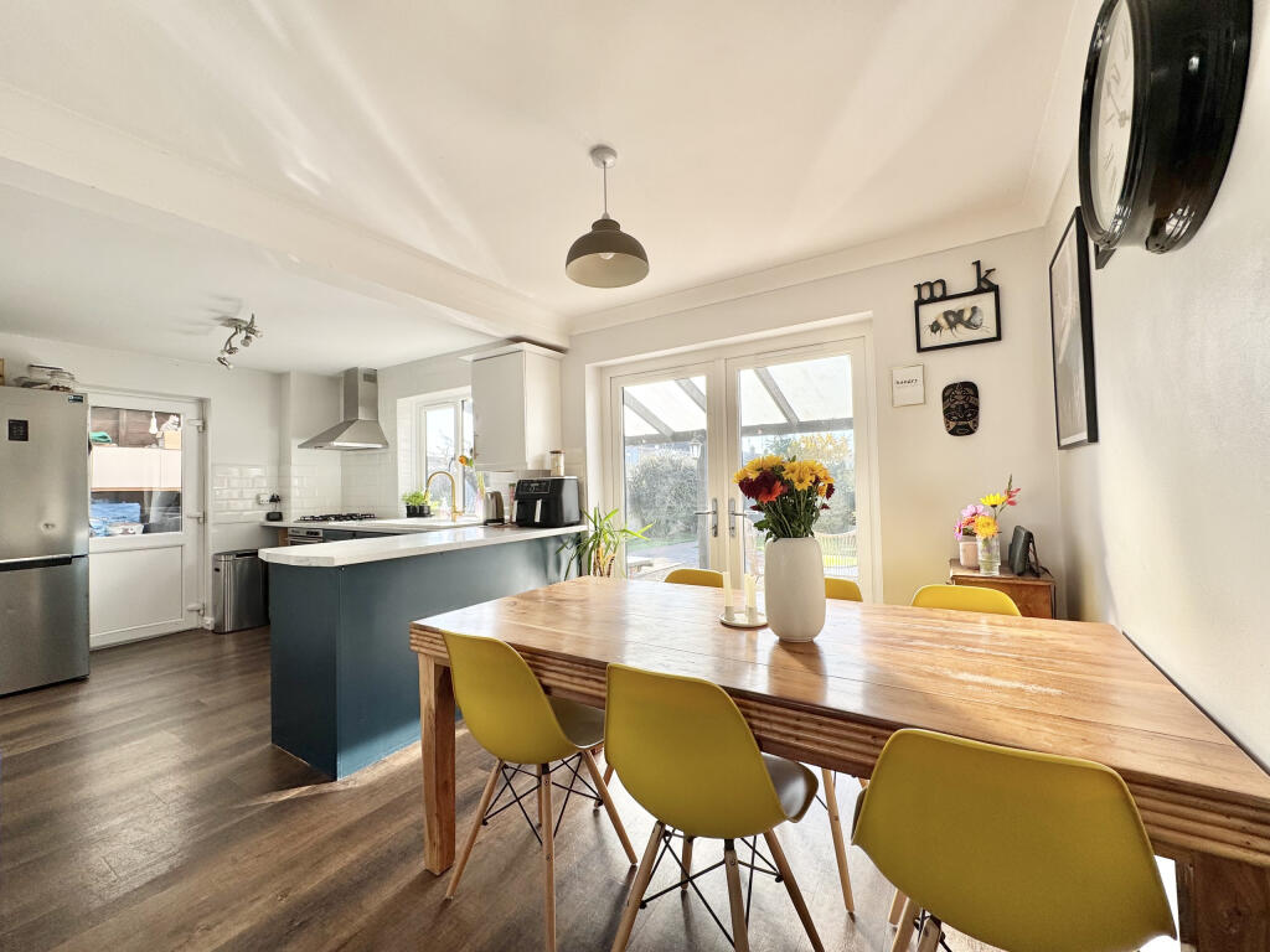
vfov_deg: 85.7
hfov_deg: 102.1
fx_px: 514
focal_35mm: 14
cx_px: 635
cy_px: 476
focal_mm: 2.22
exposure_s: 1/223
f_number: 2.2
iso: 40
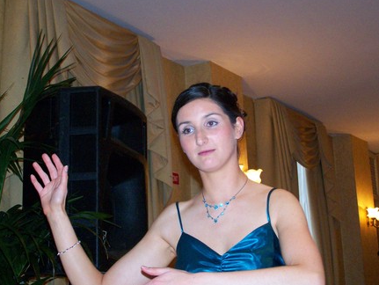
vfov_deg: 21.0
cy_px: 144
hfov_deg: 27.8
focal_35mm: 70
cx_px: 182
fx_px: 767
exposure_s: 1/80
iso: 400
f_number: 3.2
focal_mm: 11.1
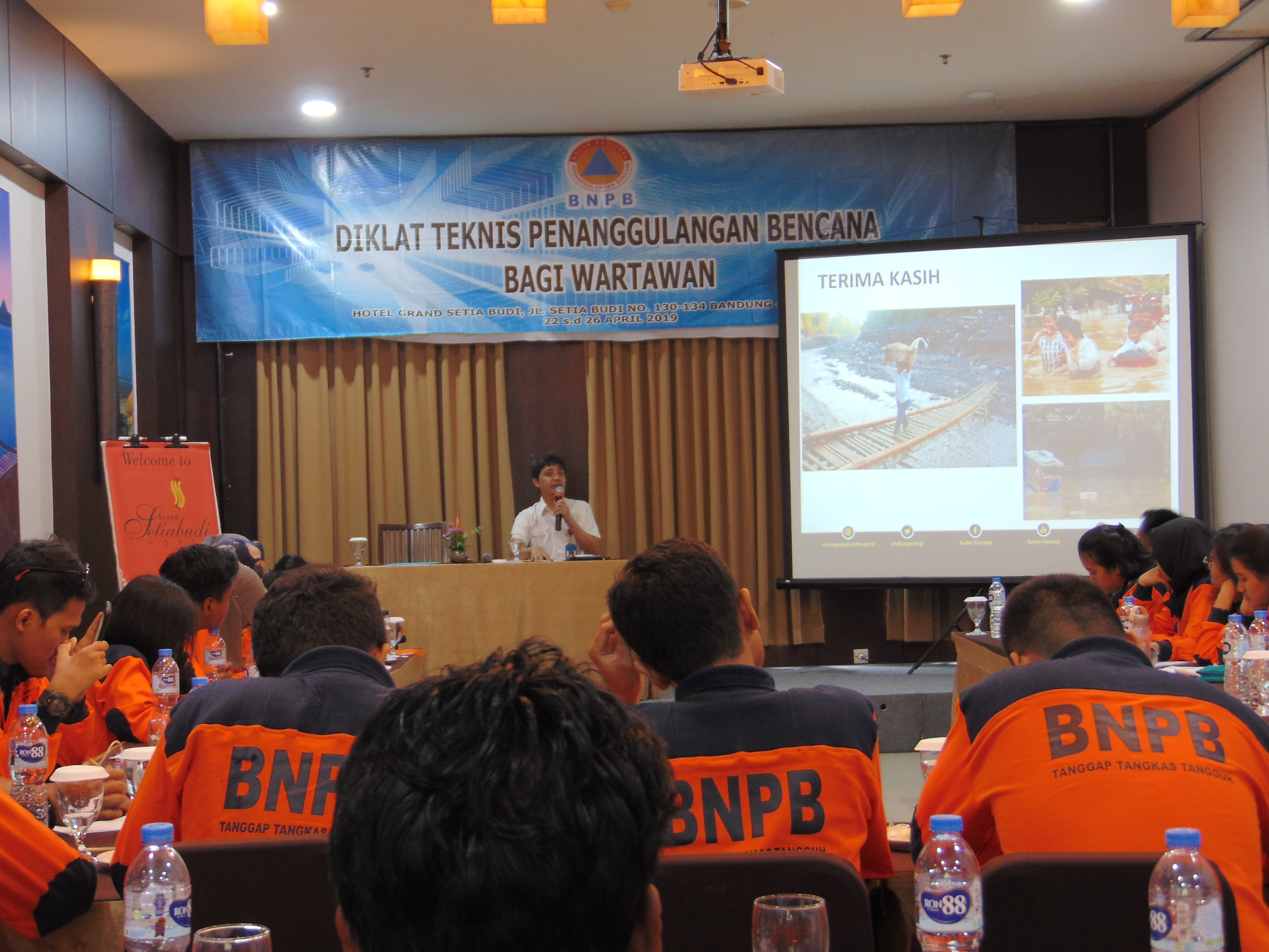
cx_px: 634
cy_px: 476
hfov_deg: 32.2
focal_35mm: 60
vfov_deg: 24.4
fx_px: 2200
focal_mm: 10.8
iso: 80
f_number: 3.6
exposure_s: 1/5
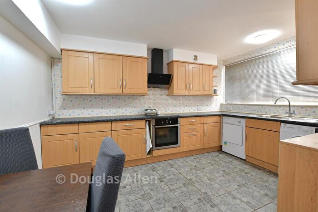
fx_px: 133
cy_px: 106
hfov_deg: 100.4
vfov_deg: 77.4
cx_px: 159
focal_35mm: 15
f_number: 8
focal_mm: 10
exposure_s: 1
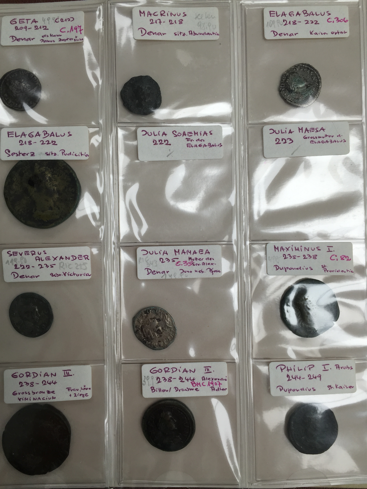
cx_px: 184
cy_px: 244
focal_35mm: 29
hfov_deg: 48.2
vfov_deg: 61.7
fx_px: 410
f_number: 2.2
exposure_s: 1/116
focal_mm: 4.15
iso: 32
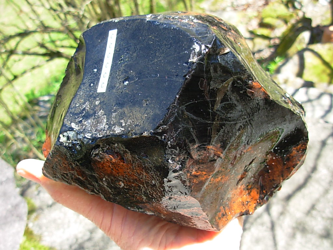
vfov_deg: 37.7
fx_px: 366
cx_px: 166
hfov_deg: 49.0
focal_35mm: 38
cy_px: 125
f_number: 2.9
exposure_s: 1/176
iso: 50
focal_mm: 6.3
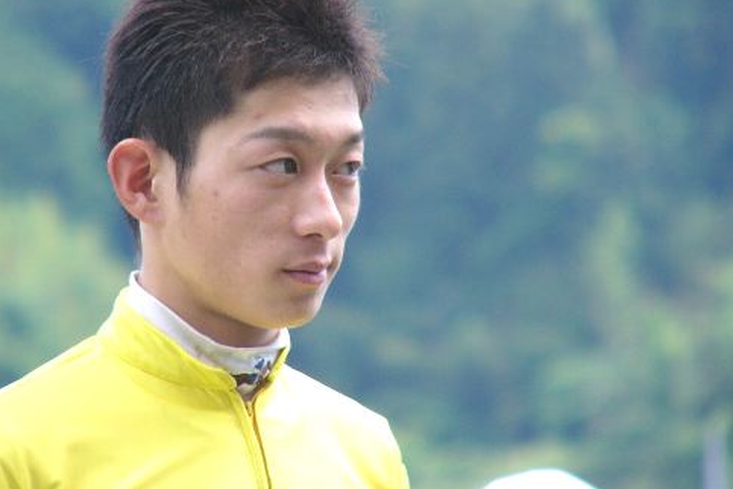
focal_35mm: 595
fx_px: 12114
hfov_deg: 3.5
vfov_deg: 2.3
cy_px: 175
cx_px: 290
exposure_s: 1/160
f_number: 4
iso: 50
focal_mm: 72
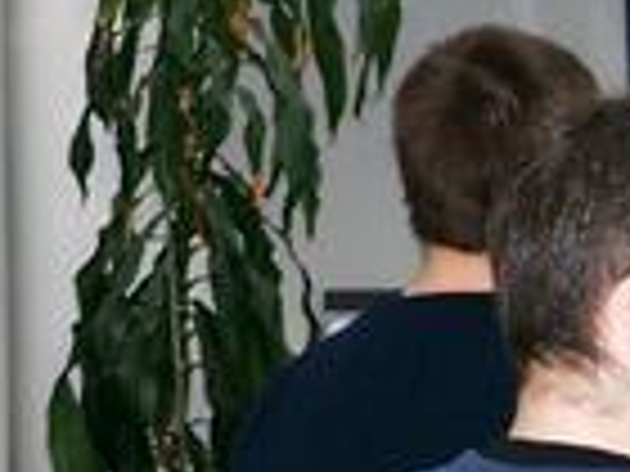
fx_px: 3076
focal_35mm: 169
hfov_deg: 11.3
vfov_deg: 8.6
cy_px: -162
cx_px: -238
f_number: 2.6
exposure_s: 1/60
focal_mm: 7.6
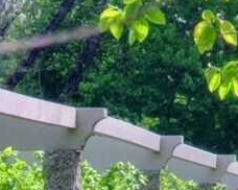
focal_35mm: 374
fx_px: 2632
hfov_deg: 4.9
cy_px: 63
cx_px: 778
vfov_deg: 4.1
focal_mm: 21.9
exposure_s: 1/250
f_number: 5
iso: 100
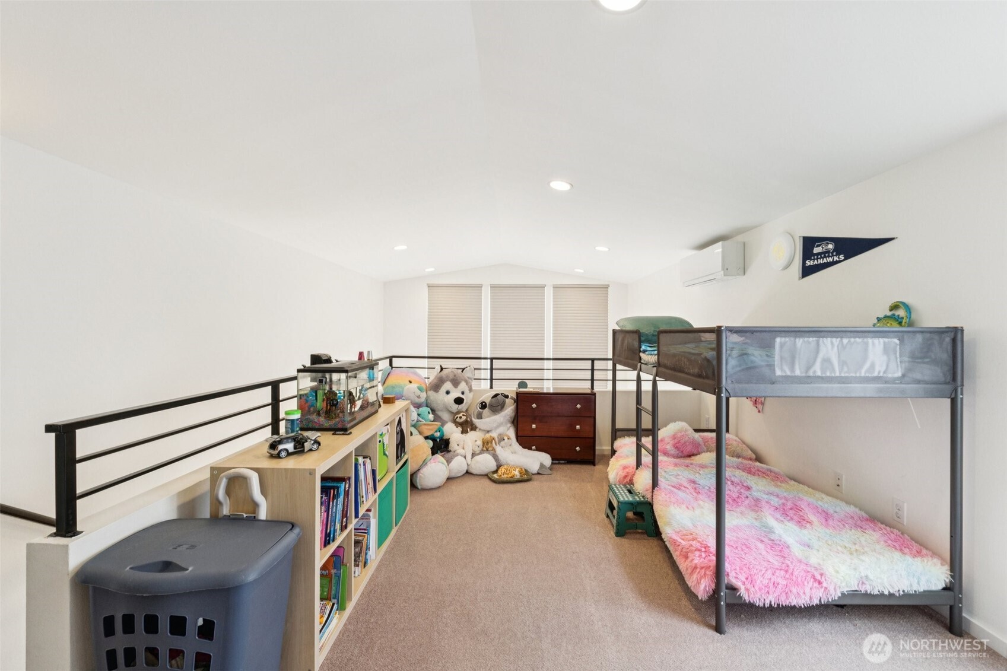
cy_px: 336
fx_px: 420
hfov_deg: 100.4
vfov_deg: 77.3
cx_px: 504
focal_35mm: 15
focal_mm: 10
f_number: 9
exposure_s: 1/5
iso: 250
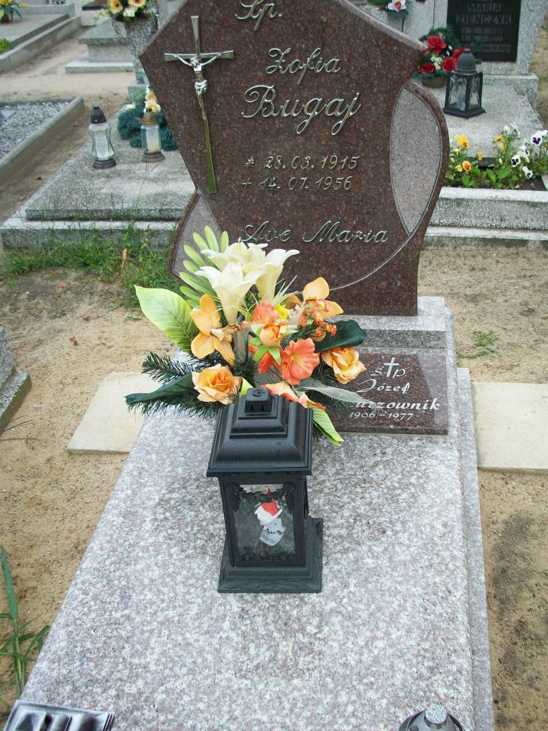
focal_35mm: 37
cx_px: 274
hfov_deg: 38.7
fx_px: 781
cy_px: 366
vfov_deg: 50.1
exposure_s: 1/223
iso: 80
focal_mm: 6.2
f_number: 2.8
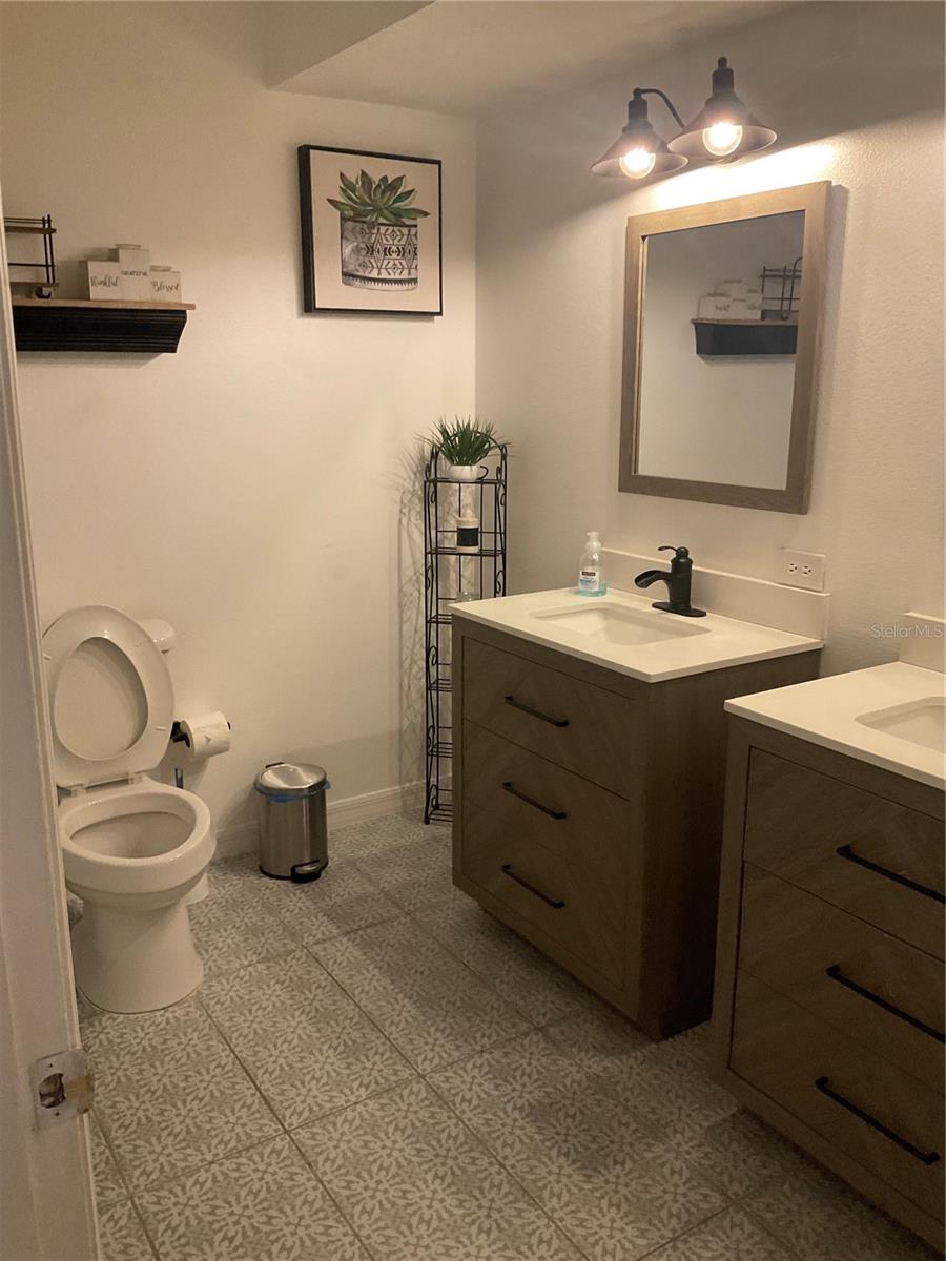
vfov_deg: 61.7
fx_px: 1057
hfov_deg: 48.2
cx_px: 473
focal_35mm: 29
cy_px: 630
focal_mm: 3
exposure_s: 1/60
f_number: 1.8
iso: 160
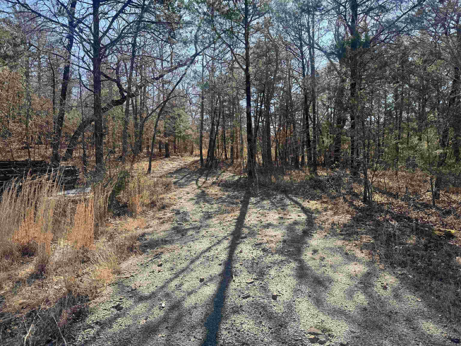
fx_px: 320
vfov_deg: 56.8
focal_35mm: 24
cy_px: 173
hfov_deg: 71.6
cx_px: 230
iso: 80
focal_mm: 6.76
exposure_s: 1/1026
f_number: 1.78
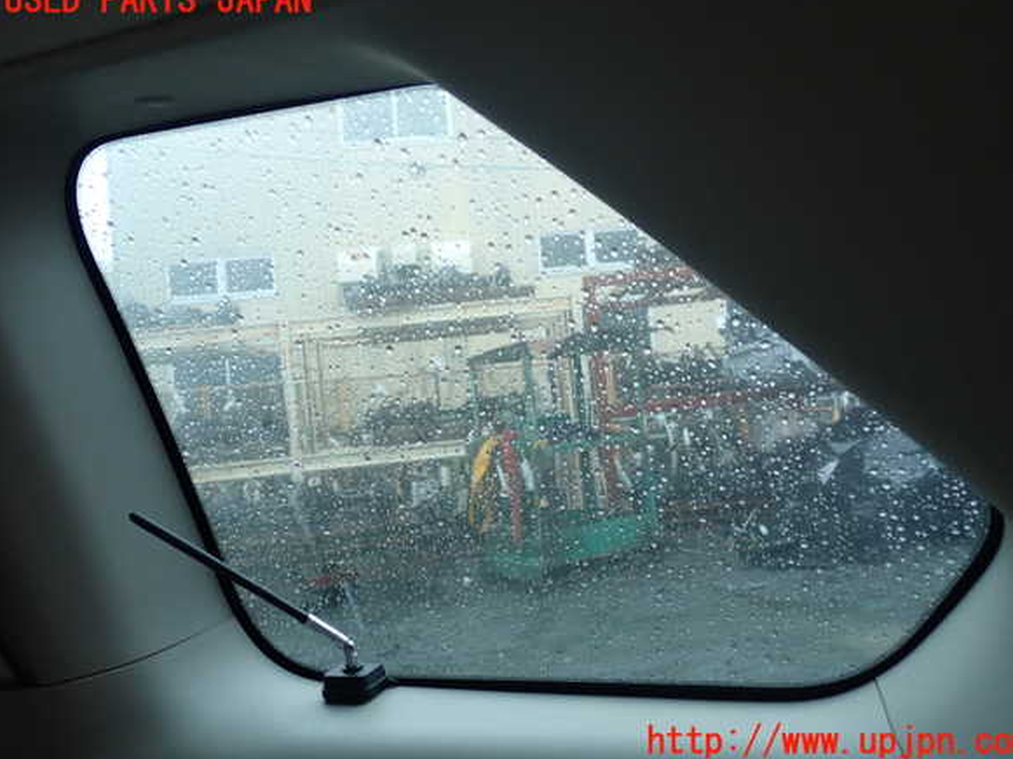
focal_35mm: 31
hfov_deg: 58.4
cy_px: 372
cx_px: 518
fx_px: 907
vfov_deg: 45.4
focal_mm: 5.4
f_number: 2.3
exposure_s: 1/30
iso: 200
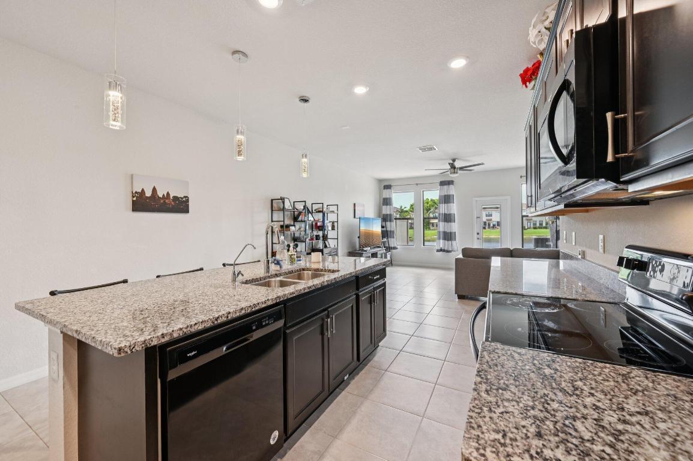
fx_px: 269
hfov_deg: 104.3
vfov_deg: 81.1
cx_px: 346
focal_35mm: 14
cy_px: 230
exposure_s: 1/50
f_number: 8
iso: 640
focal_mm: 14
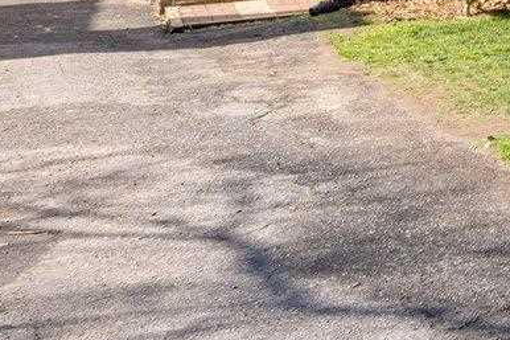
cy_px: -207
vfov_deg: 14.7
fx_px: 1204
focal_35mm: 85
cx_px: 1112
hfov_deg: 16.2
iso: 250
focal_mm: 16
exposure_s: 1/500
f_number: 8
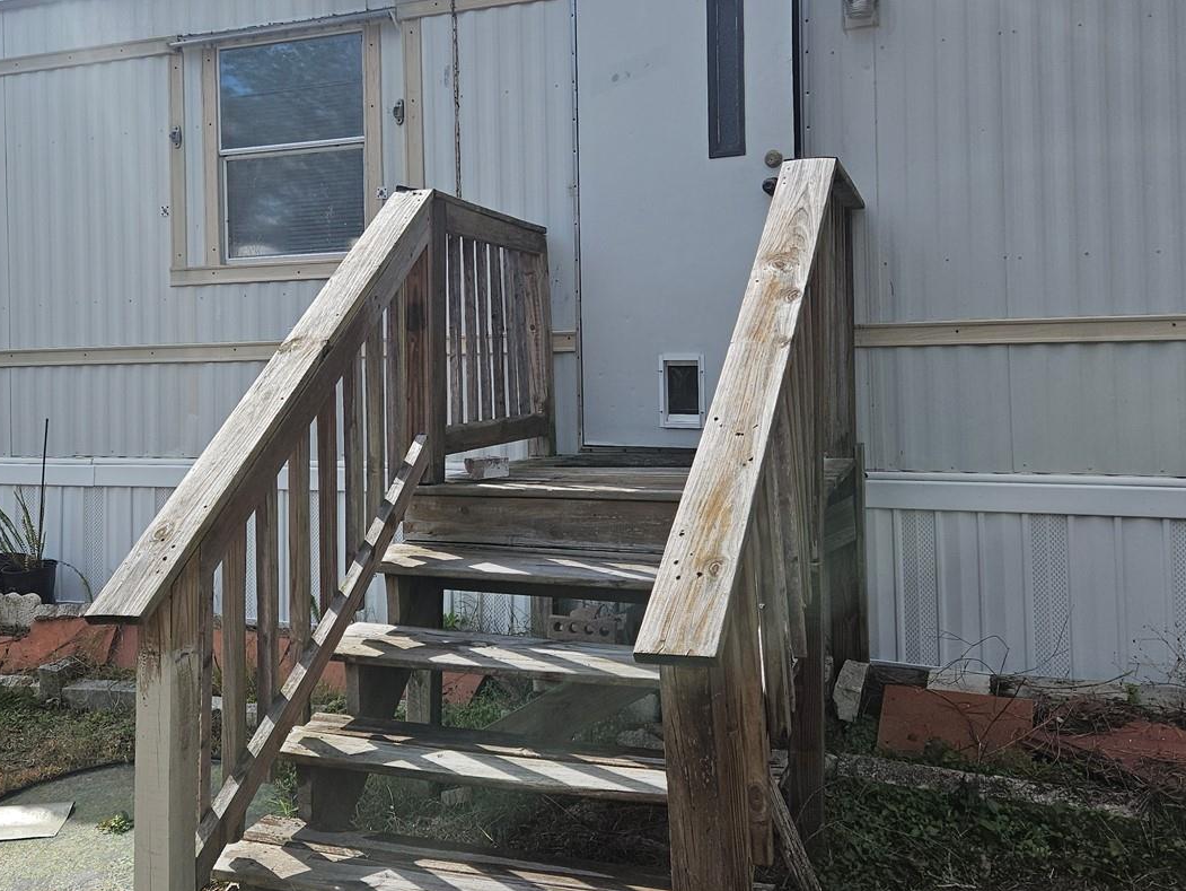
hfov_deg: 52.0
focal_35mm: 35
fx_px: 1200
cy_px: 315
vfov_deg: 40.3
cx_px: 437
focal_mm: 5.4
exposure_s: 1/1946
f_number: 1.8
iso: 25
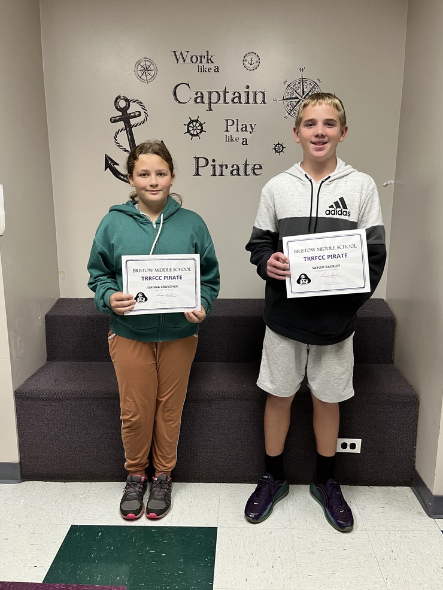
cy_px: 287
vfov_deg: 65.3
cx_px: 228
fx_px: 461
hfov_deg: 51.4
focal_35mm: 27
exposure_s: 1/60
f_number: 1.6
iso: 100
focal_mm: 5.1
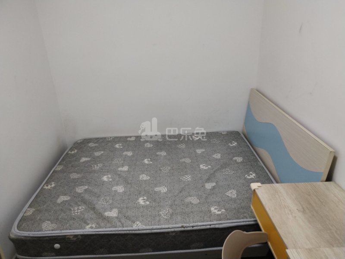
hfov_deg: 60.0
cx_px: 172
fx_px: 299
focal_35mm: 30
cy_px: 130
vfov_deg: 46.8
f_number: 1.8
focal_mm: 3.95
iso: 182
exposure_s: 1/50
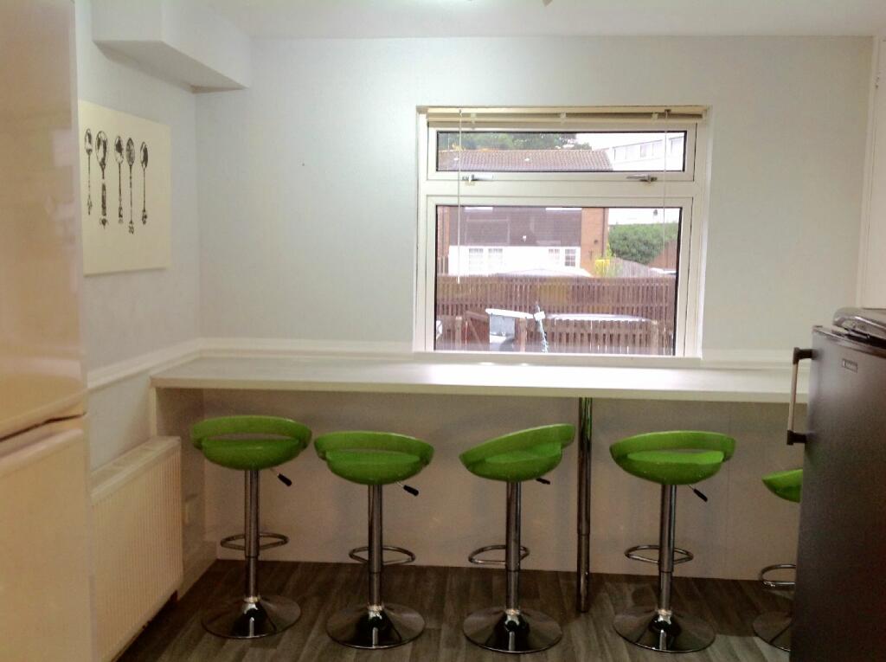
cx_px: 443
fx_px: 895
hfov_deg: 52.7
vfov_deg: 40.6
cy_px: 331
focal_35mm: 35
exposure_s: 1/30
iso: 64
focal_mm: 4.28
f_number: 2.4
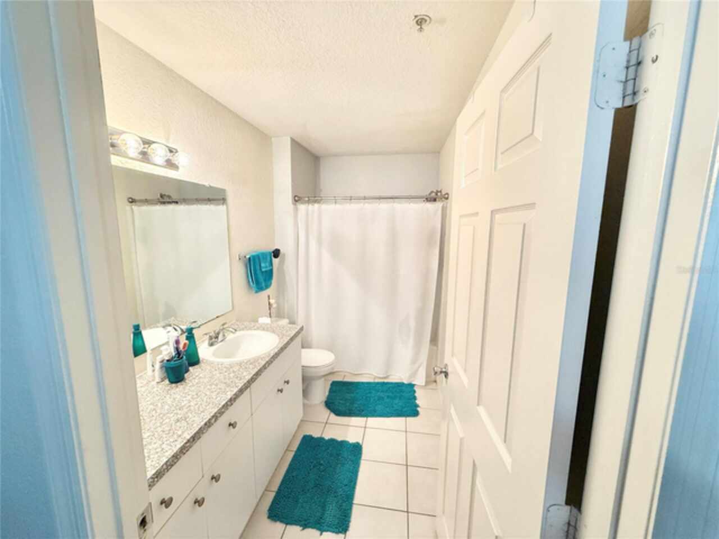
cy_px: 270
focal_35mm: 14
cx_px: 360
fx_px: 291
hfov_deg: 102.1
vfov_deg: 85.7
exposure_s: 1/120
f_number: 2.2
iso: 320
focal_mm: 2.22
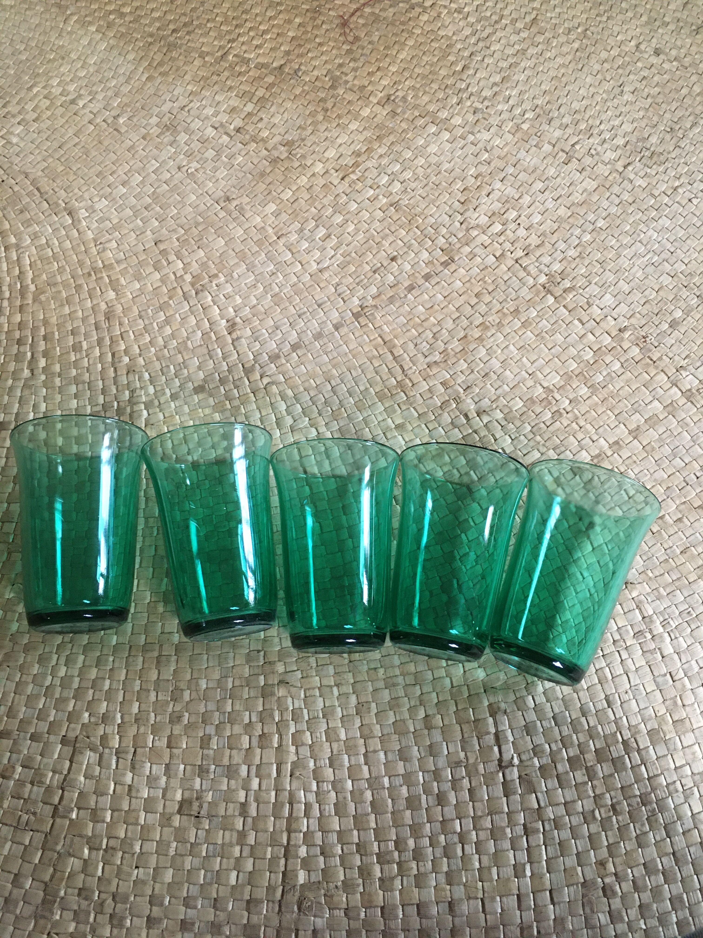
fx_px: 785
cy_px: 469
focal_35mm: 29
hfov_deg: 48.2
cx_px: 352
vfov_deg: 61.7
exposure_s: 1/33
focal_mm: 4.15
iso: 200
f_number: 2.2
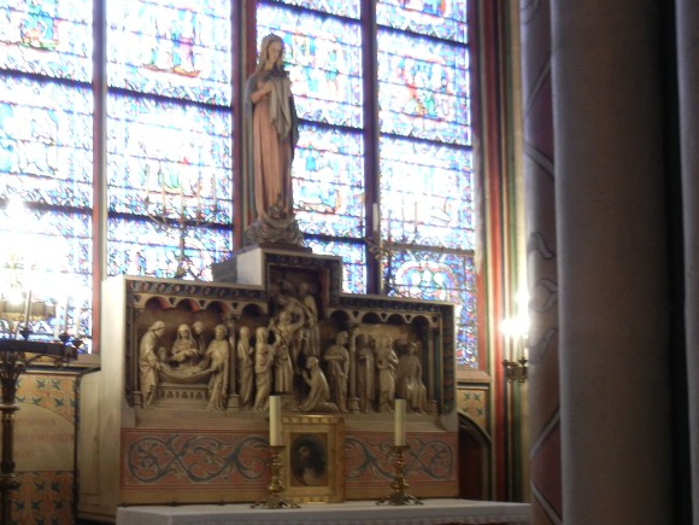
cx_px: 169
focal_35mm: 53
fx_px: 1070
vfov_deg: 27.1
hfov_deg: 35.3
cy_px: 409
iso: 200
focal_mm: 5.4
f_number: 3.5
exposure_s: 1/3.5
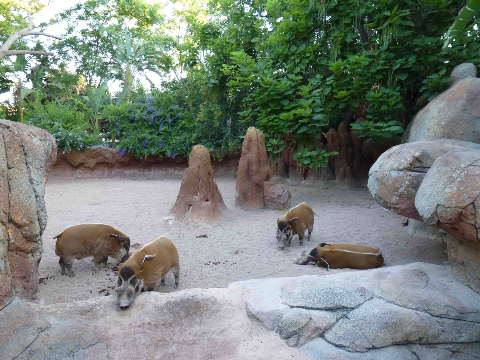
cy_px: 180
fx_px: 333
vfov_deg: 56.8
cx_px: 240
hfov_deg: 71.6
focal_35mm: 24
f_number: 3.3
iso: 200
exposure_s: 1/60
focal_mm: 4.3
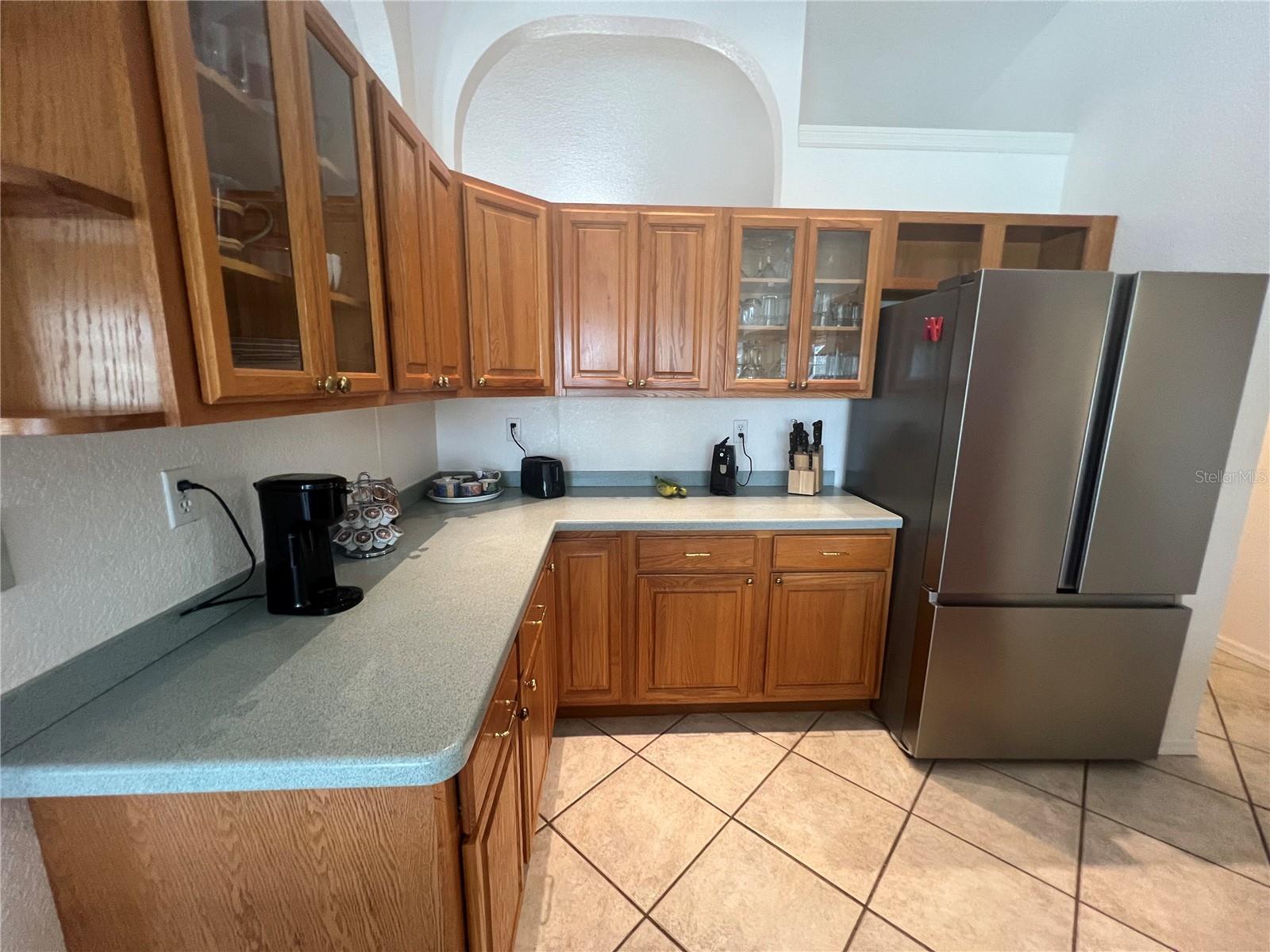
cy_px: 476
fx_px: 477
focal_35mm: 13
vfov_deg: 89.9
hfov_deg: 106.2
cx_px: 635
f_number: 1.8
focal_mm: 1.57
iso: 250
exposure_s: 1/60
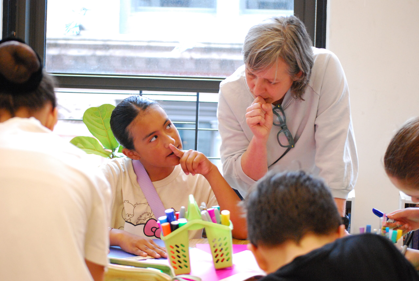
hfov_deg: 24.6
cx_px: 210
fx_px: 961
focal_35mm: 82
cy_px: 140
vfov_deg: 16.6
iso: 1600
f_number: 4
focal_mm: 55
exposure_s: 1/100
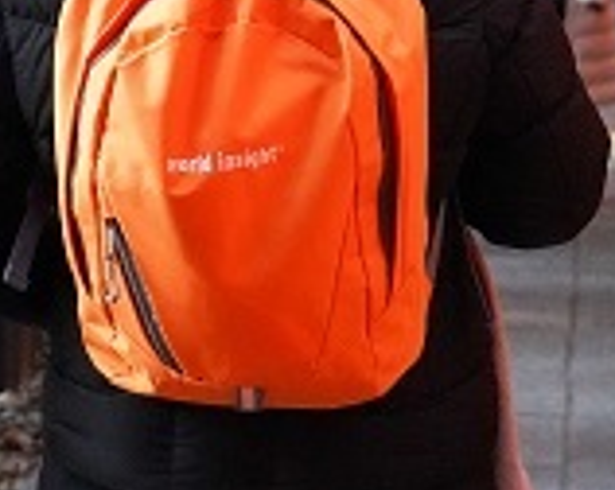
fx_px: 2363
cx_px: 269
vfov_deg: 11.7
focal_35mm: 130
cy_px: 12
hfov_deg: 14.8
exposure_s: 1/250
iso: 10000
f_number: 4
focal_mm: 38
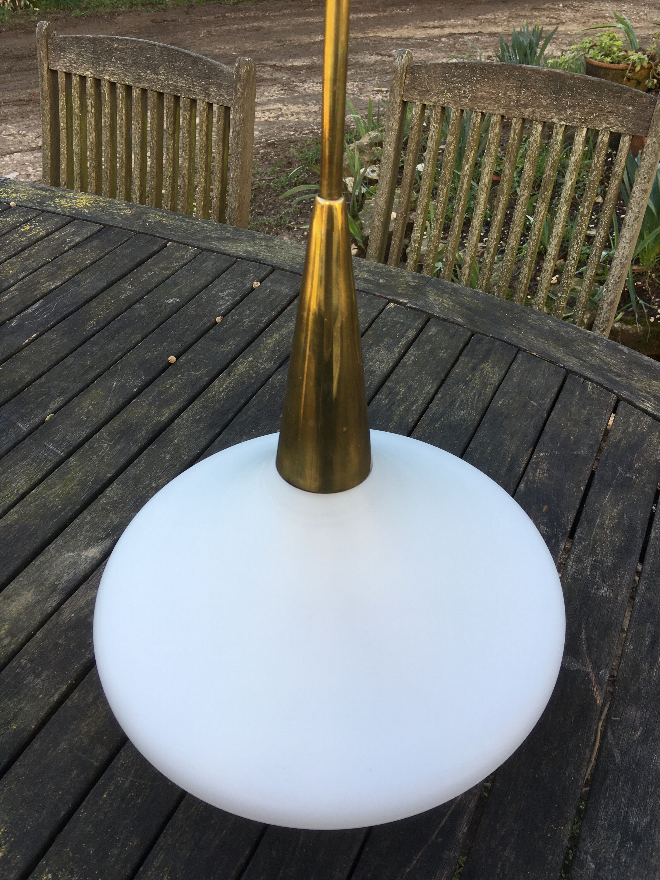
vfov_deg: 61.7
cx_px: 330
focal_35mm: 29
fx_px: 737
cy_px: 440
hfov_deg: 48.2
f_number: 2.2
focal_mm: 4.15
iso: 25
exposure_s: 1/148
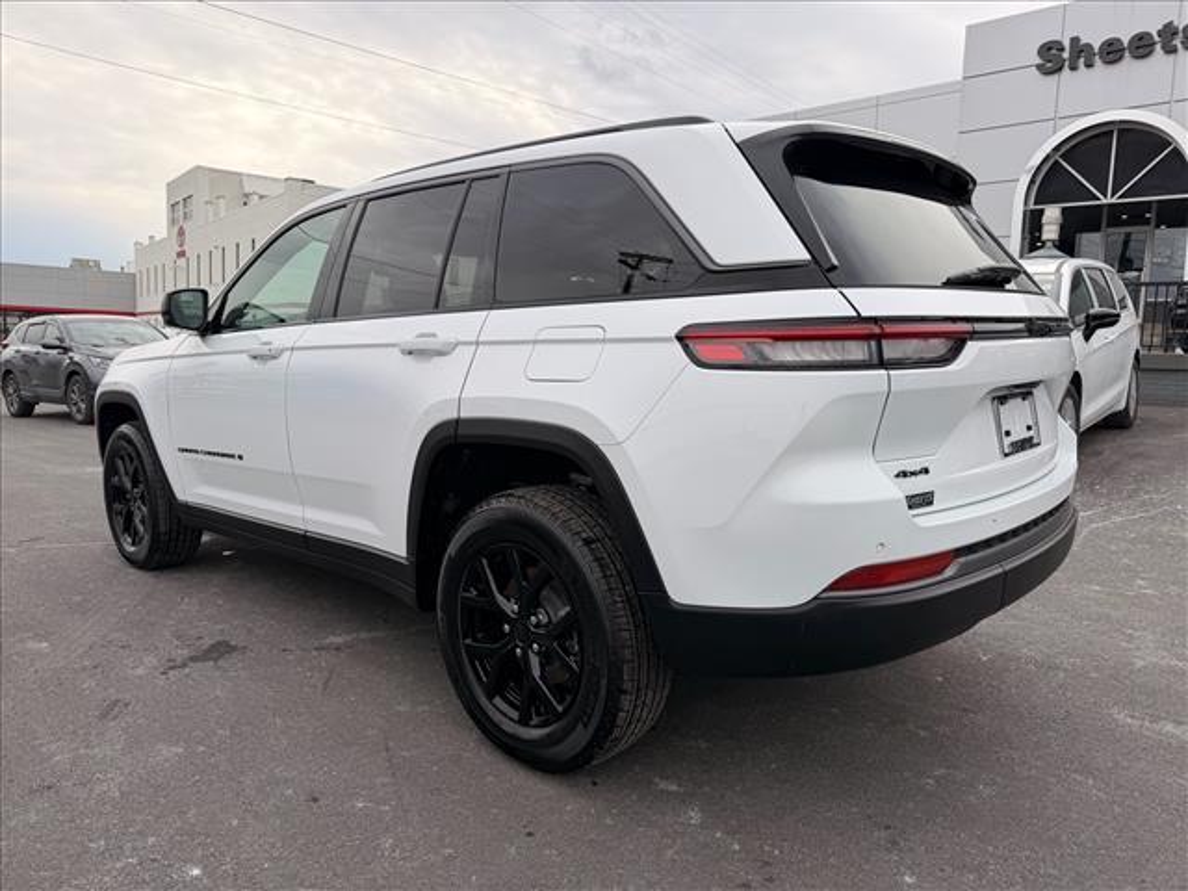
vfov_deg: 56.8
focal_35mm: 24
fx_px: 824
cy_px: 446
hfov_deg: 71.6
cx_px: 594
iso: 80
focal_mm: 6.76
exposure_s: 1/2445
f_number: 1.78
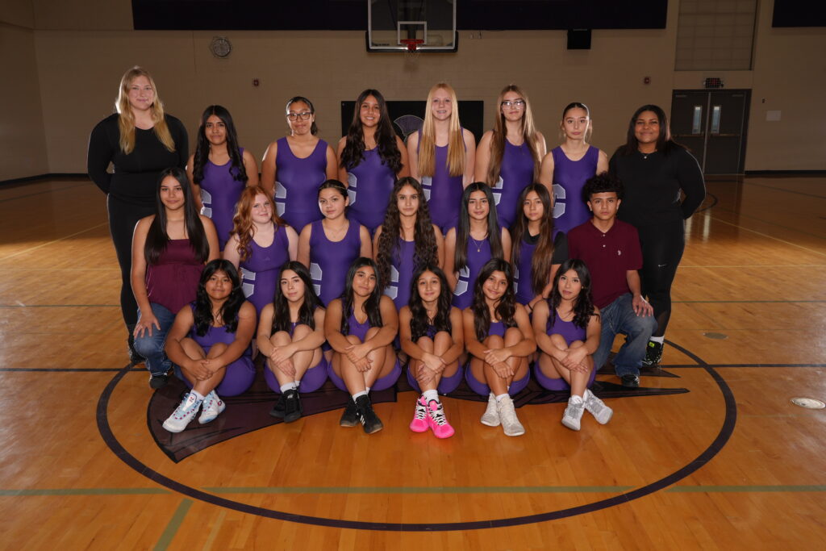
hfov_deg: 60.3
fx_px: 711
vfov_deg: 42.3
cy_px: 276
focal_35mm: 31
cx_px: 413
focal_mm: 31
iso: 200
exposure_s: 1/125
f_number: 11
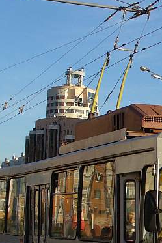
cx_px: 244
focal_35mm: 120
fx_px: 809
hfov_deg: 11.0
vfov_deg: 17.0
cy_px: 178
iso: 80
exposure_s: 1/320
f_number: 5.8
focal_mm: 7
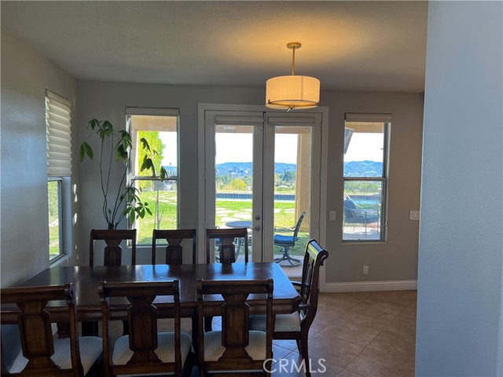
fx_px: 378
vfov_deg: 53.1
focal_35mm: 26
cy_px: 188
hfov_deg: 67.3
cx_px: 252
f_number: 1.5
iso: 40
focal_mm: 5.7
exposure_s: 1/195
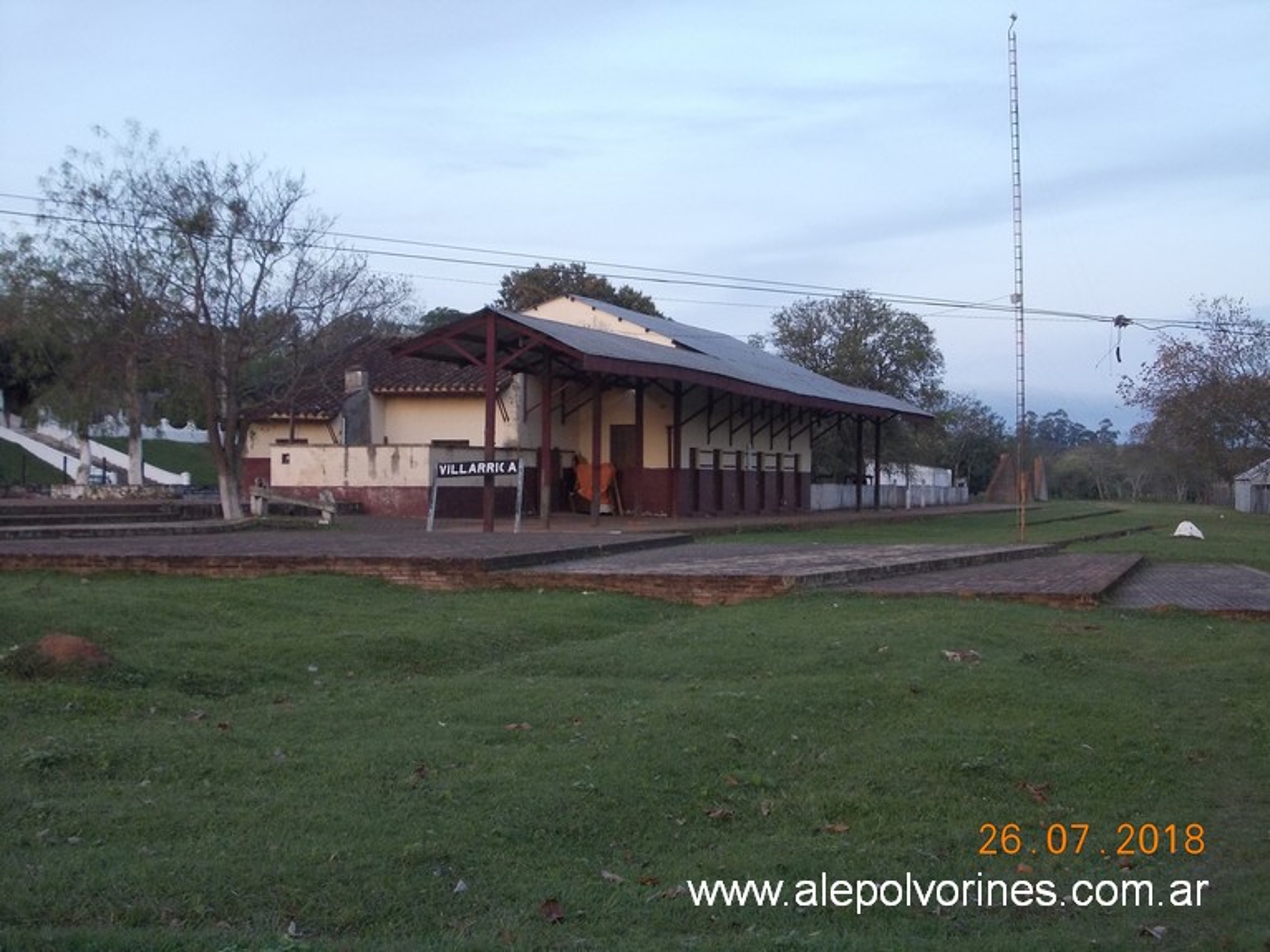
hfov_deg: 32.2
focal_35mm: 60
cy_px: 476
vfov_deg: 24.4
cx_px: 635
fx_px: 2201
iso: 200
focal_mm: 8.5
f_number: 4
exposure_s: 1/50
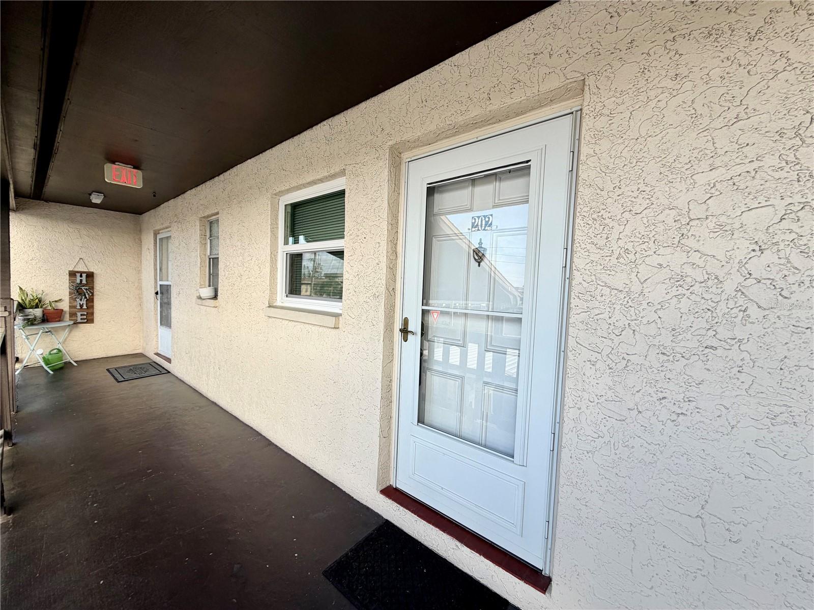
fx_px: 329
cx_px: 407
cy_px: 305
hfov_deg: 102.1
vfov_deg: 85.7
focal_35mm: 14
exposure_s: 1/233
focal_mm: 2.22
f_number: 2.2
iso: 40
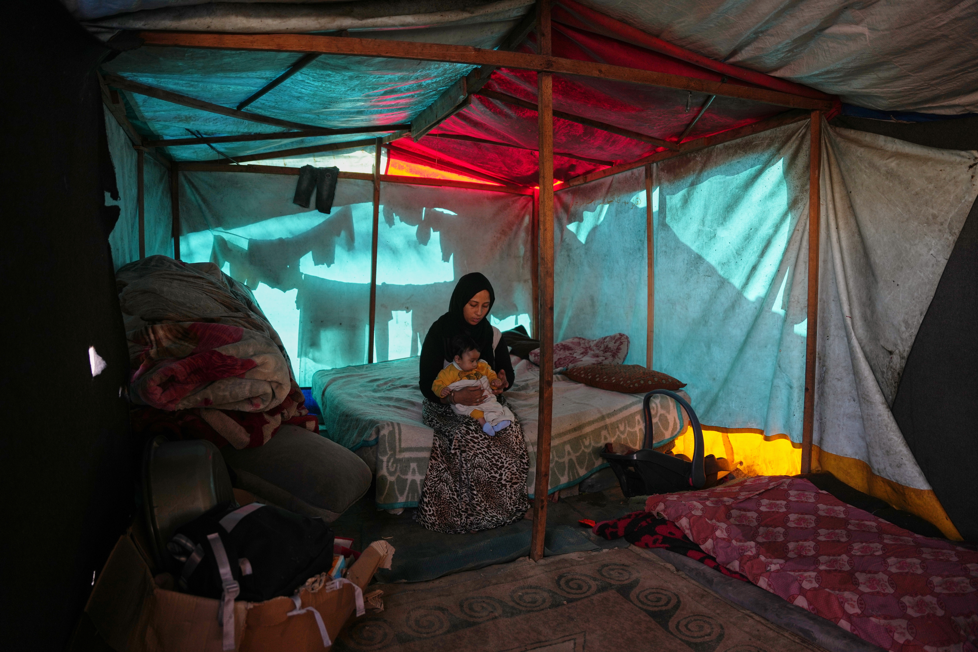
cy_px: 326
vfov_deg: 53.1
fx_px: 652
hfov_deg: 73.7
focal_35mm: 24
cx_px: 489
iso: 320
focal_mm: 24
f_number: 2.8
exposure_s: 1/100
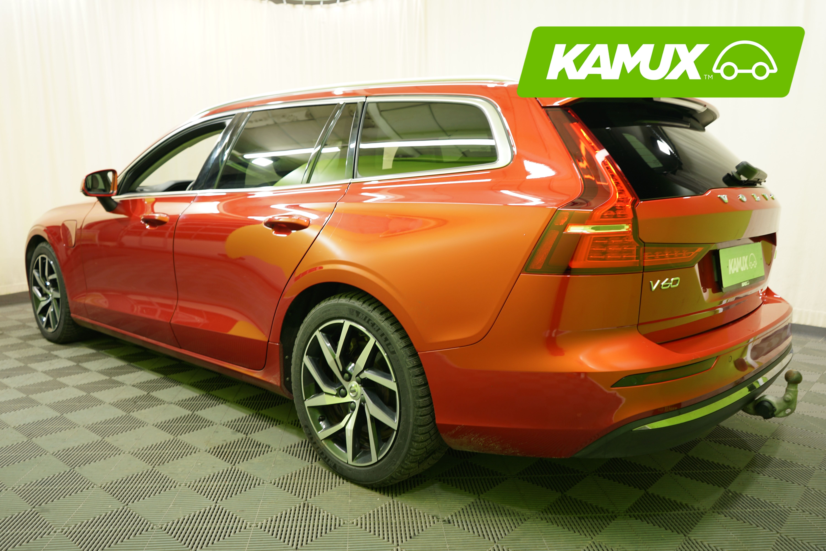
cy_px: 276
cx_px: 413
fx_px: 642
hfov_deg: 65.5
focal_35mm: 28
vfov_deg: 46.4
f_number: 4
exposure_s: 1/10
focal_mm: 28
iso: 200
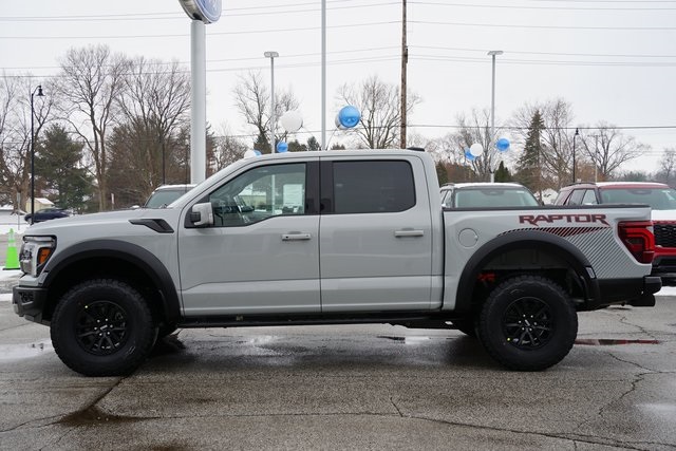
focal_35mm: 45
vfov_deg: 29.9
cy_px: 226
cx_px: 338
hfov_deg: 43.6
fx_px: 845
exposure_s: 1/80
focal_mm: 45
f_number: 8
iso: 100
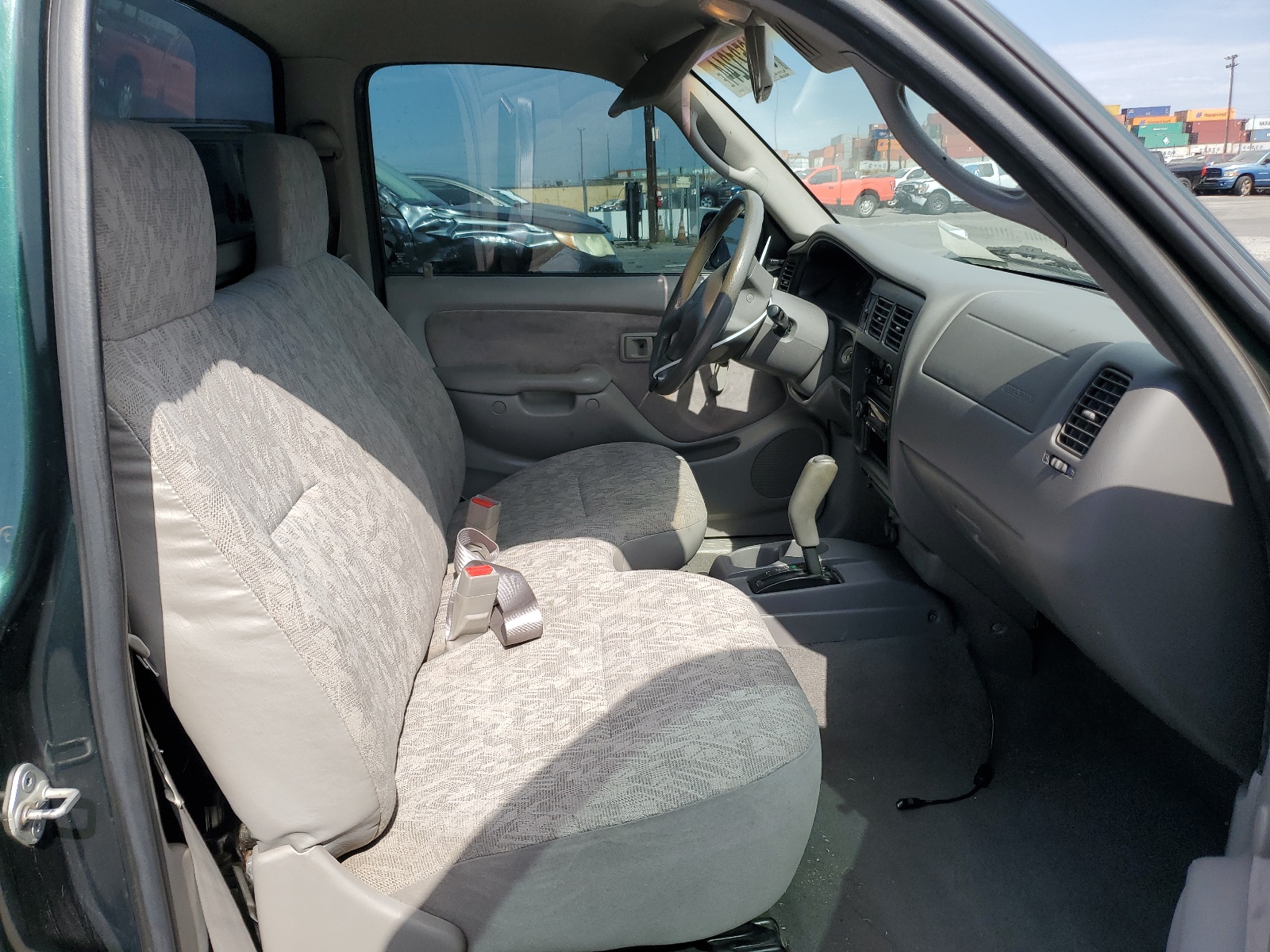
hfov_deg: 67.3
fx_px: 954
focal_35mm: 26
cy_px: 476
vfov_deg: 53.1
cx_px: 635
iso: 50
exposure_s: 1/2000
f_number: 1.5
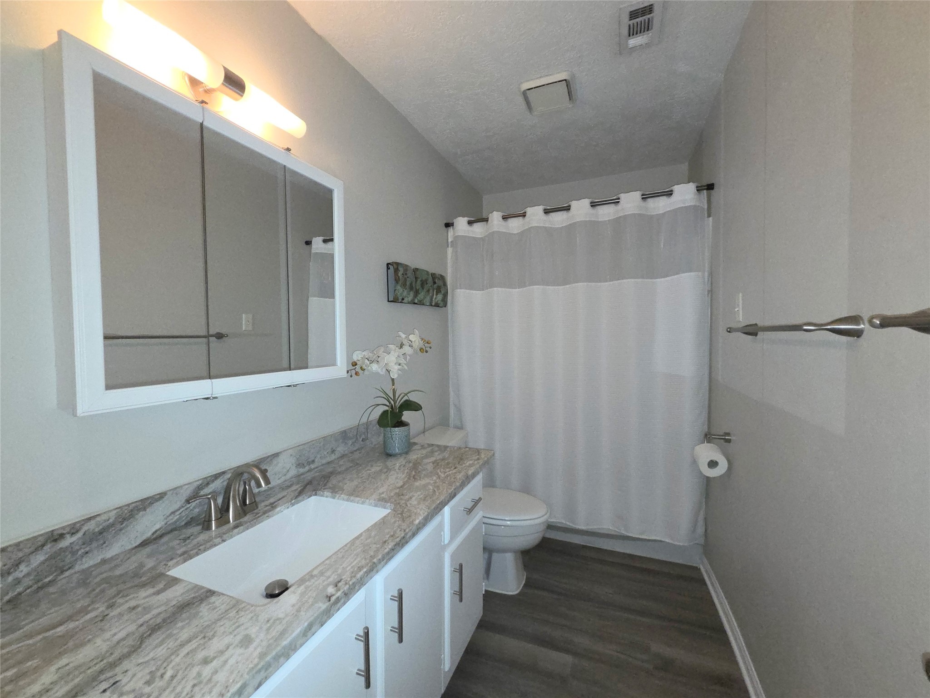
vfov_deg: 89.9
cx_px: 465
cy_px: 349
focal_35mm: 13
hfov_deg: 106.2
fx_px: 349
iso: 400
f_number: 2.2
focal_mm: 2.2
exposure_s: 1/60
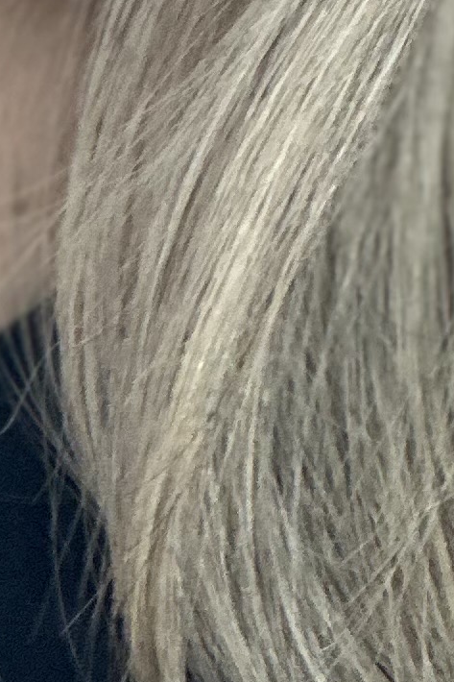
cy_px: -664
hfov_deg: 3.0
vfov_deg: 4.5
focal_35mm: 455
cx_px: -260
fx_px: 8611
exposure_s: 1/60
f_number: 2.8
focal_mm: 9
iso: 125
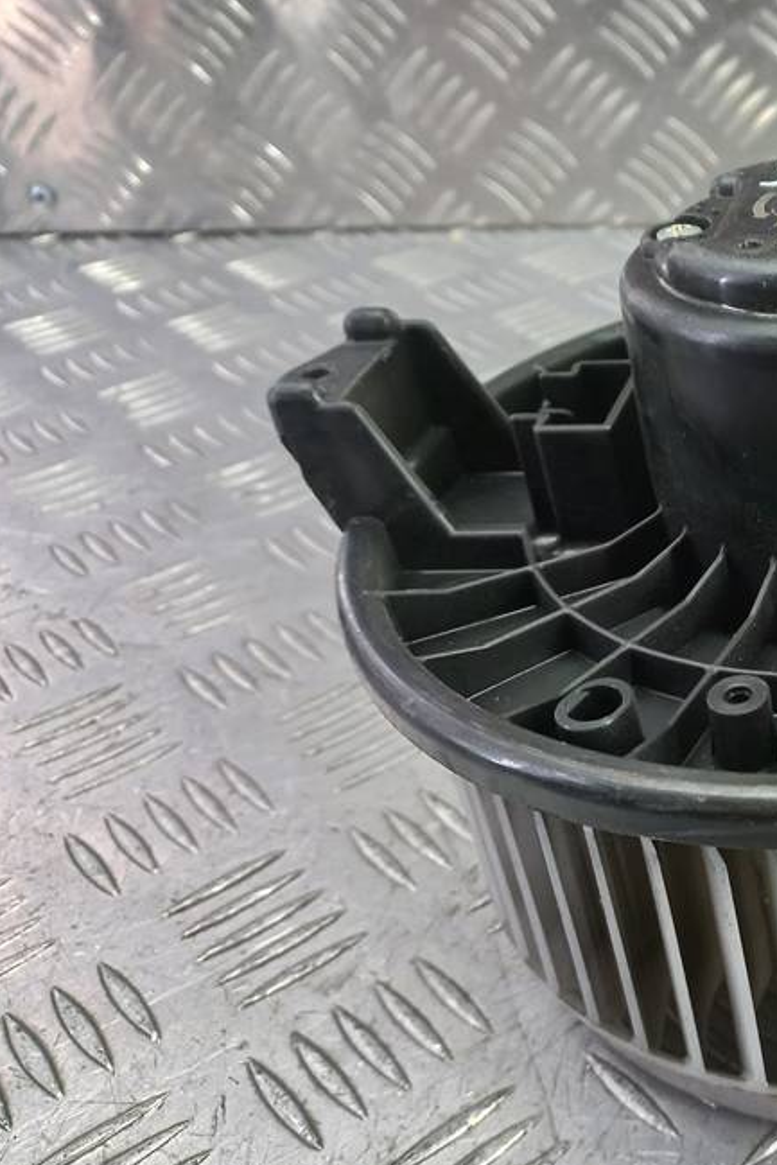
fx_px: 1327
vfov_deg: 47.4
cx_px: 901
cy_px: 589
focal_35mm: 41
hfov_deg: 28.8
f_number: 1.8
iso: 200
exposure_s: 1/50
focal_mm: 4.6
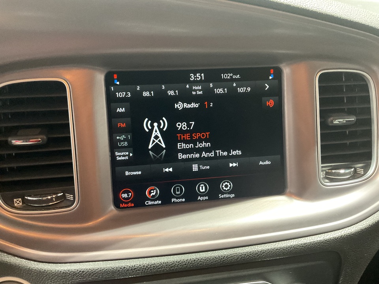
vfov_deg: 48.2
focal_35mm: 29
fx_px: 318
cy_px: 142
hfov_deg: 61.7
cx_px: 190
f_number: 1.8
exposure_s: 1/30
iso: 500
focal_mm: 3
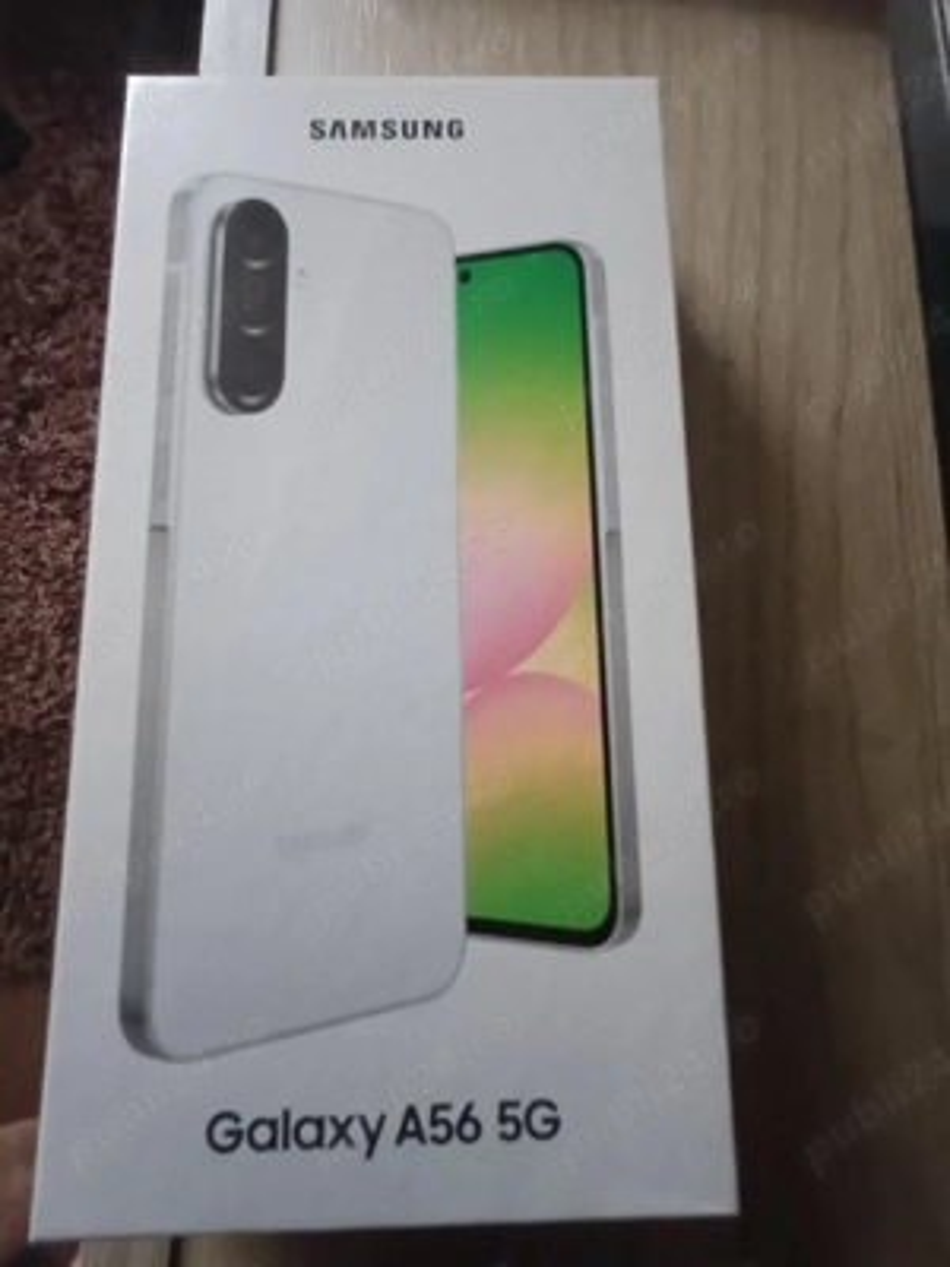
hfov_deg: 78.1
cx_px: 475
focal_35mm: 16
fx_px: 585
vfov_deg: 94.5
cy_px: 634
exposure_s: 1/14.3
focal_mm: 1.64
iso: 640
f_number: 2.2
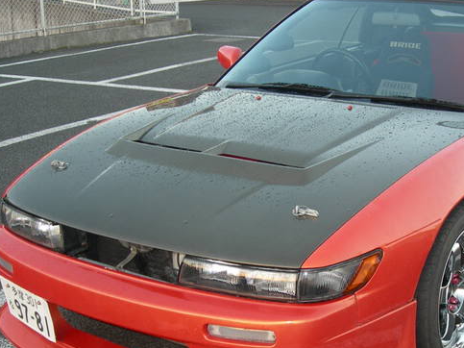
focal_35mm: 63
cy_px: 209
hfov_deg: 30.4
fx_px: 844
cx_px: 328
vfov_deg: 23.2
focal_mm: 7.8
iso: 50
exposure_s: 1/30
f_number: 2.8
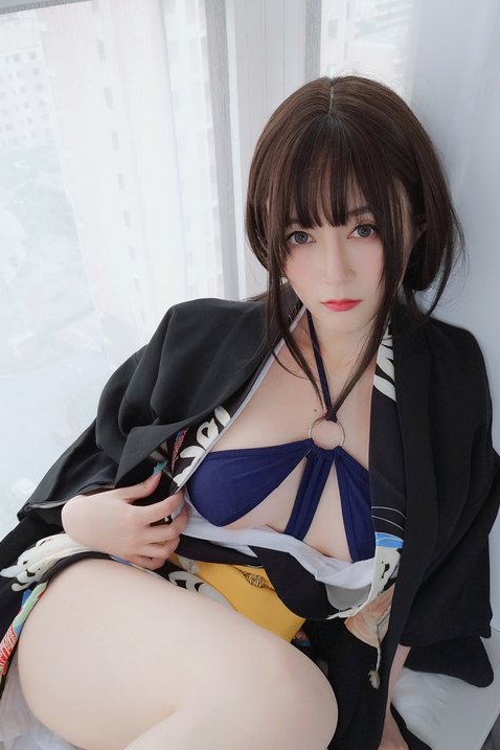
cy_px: 414
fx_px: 604
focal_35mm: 29
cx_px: 266
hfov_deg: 44.9
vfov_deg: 63.5
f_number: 1.8
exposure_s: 1/100
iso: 125
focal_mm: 4.36
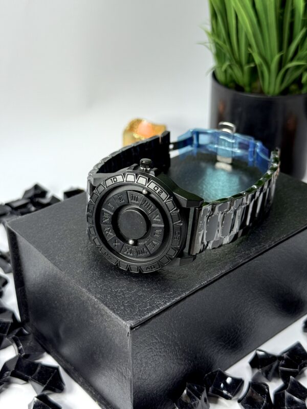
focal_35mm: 48
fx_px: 568
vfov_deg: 39.7
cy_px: 204
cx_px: 154
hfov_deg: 30.3
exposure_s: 1/121
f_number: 1.78
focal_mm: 6.76
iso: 80
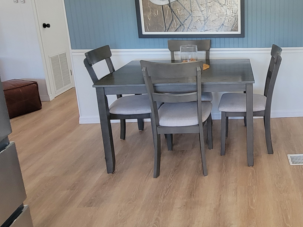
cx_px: 267
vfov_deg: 43.5
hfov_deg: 51.0
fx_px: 280
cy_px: 75
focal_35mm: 32
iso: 160
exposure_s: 1/60
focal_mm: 2.2
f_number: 2.2
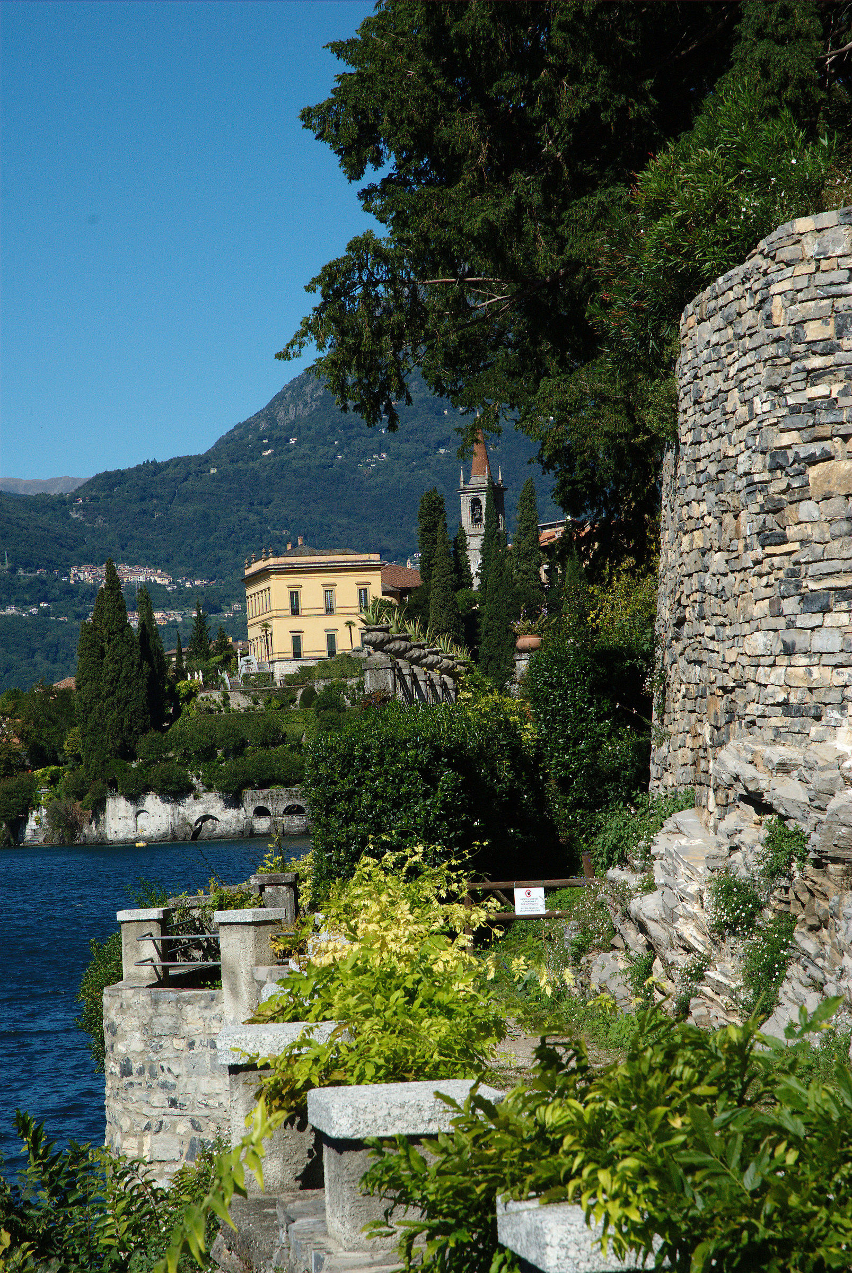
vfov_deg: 19.4
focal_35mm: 105
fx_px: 3716
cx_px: 426
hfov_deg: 13.1
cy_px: 636
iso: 400
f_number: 14
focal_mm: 70
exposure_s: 1/320
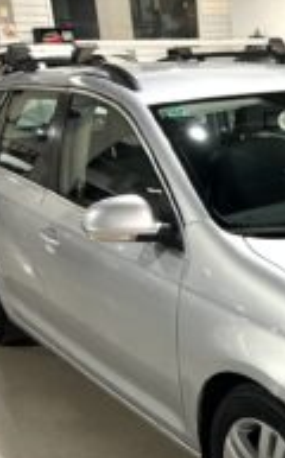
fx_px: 711
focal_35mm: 57
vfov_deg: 35.5
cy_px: 293
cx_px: 325
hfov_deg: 21.3
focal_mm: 5.1
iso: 100
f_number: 1.6
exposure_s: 1/100
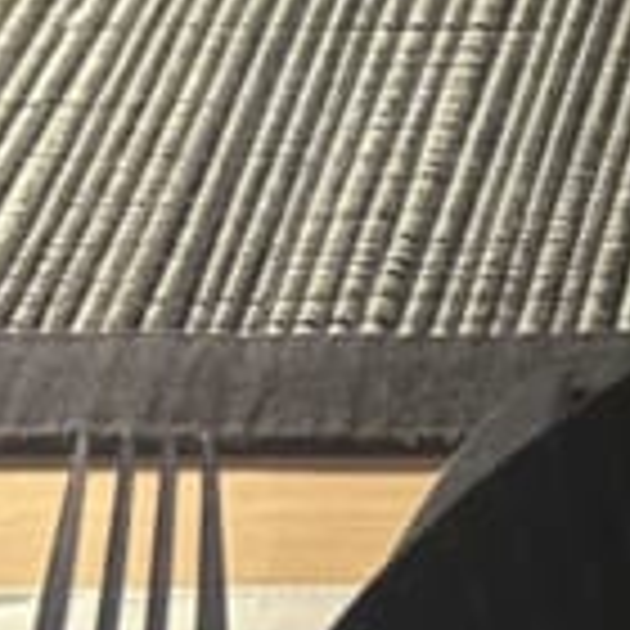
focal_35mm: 168
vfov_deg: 10.4
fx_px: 3459
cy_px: 418
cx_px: 1467
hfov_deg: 9.4
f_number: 1.5
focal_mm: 5.7
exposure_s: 1/25
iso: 800
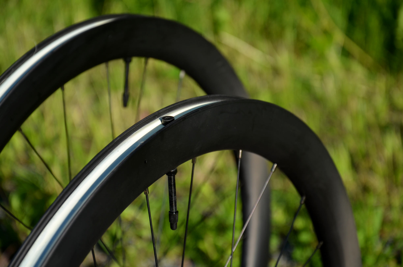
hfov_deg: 16.1
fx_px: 1424
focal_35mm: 128
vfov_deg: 10.7
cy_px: 134
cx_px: 202
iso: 200
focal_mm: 85
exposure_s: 1/640
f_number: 6.3
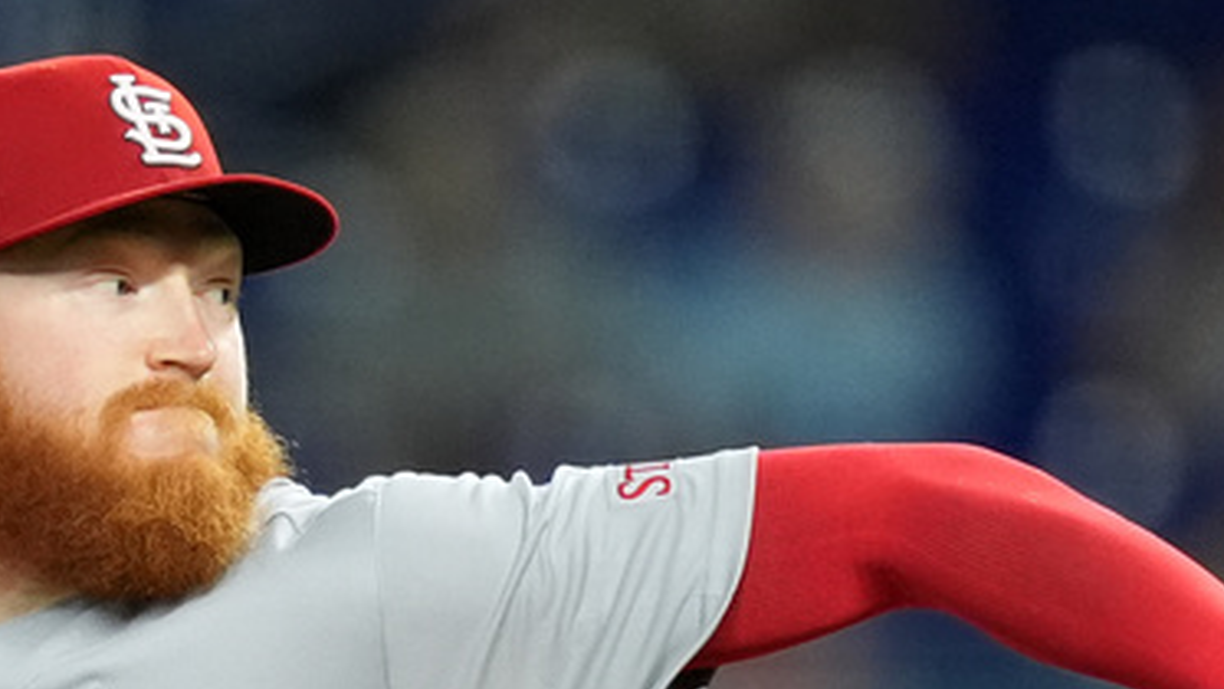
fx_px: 56095
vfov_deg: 0.7
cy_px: 794
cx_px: 223
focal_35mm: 1728
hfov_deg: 1.3
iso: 4000
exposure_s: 1/2500
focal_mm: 400
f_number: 2.8
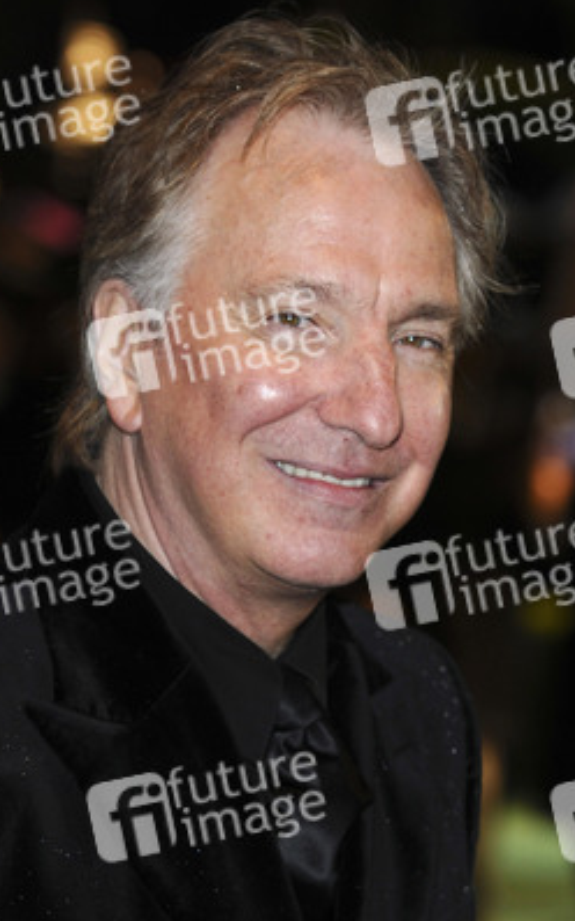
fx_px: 3863
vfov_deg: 13.6
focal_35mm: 154
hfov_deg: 8.5
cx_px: 275
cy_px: 459
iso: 400
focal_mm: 100
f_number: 5
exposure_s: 1/160
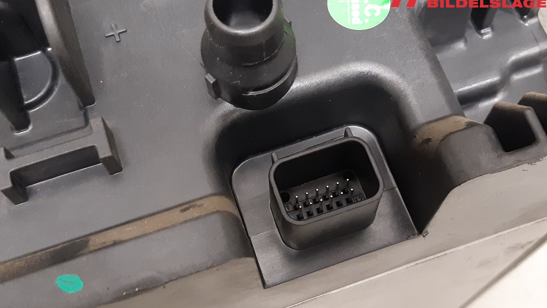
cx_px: 278
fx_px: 421
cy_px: 171
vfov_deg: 40.1
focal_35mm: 29
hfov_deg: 66.1
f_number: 1.7
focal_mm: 3.93
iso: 250
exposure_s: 1/25
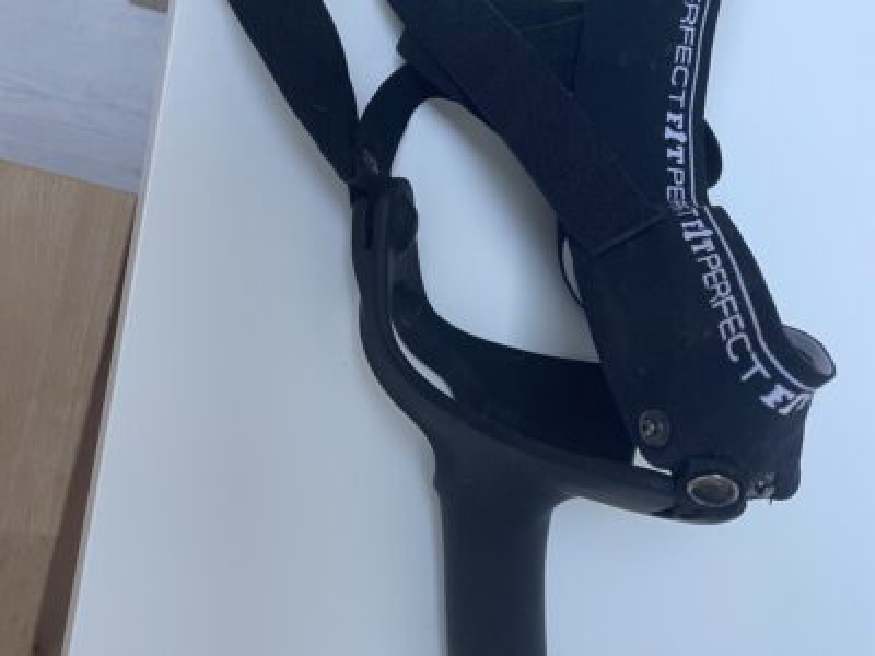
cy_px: 328
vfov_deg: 53.1
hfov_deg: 67.3
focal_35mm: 26
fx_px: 657
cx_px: 438
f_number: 1.6
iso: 125
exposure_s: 1/74
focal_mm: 4.2
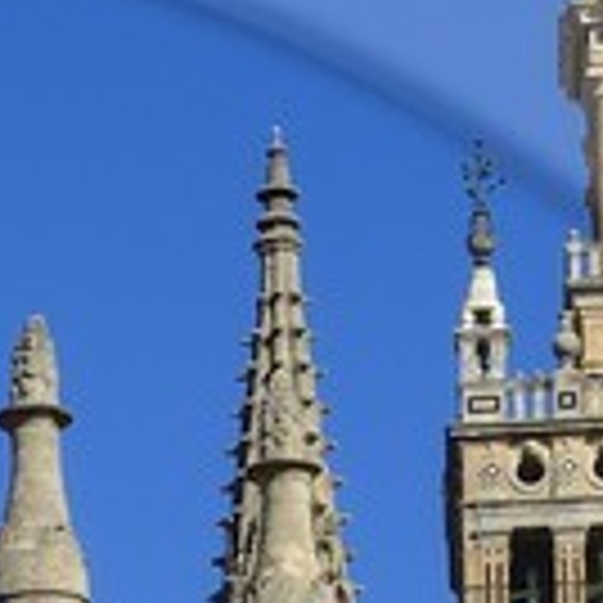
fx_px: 6188
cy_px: 1552
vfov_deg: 5.4
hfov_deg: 5.5
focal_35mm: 314
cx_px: -414
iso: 200
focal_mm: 31
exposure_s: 1/250
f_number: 14
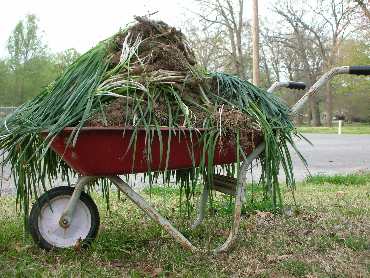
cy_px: 139
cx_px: 185
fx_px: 567
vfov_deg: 27.5
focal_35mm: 53
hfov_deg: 36.2
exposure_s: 1/63.5
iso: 50
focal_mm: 8.8
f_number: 3.7
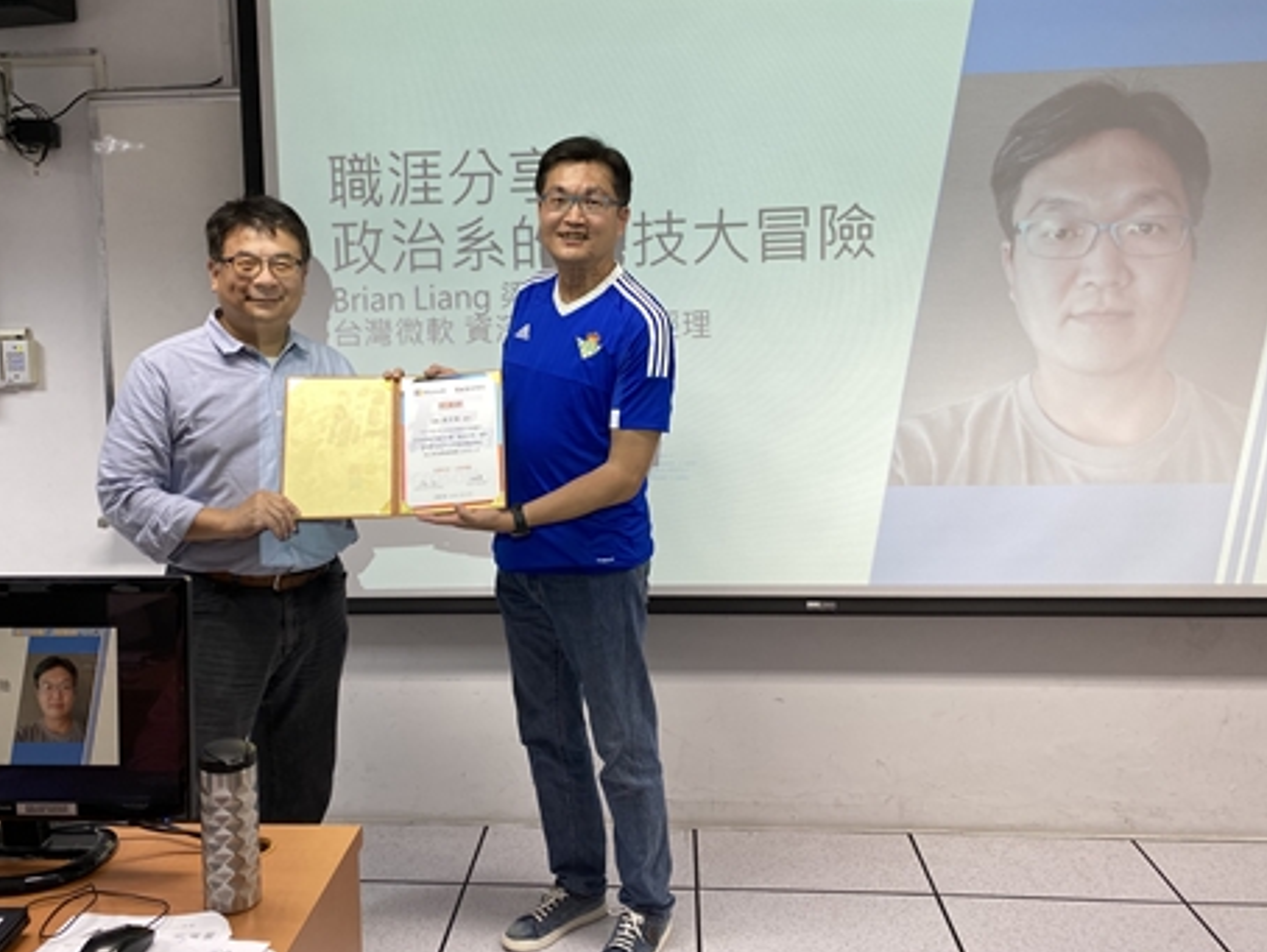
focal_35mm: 30
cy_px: 426
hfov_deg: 59.9
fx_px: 1099
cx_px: 580
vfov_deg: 46.8
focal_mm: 4.25
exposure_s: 1/120
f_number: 1.8
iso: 80
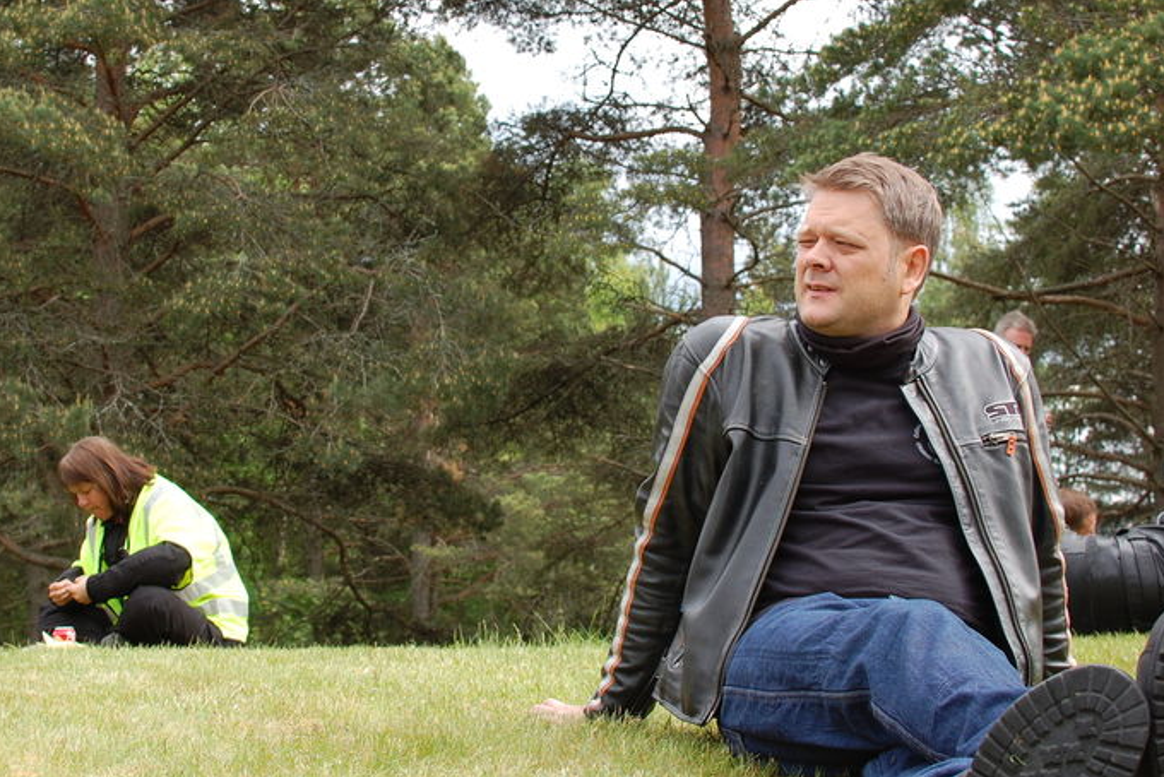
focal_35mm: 62
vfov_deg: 22.1
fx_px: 1992
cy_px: 329
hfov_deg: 32.5
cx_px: 485
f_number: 6.3
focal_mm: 35
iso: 200
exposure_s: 1/160
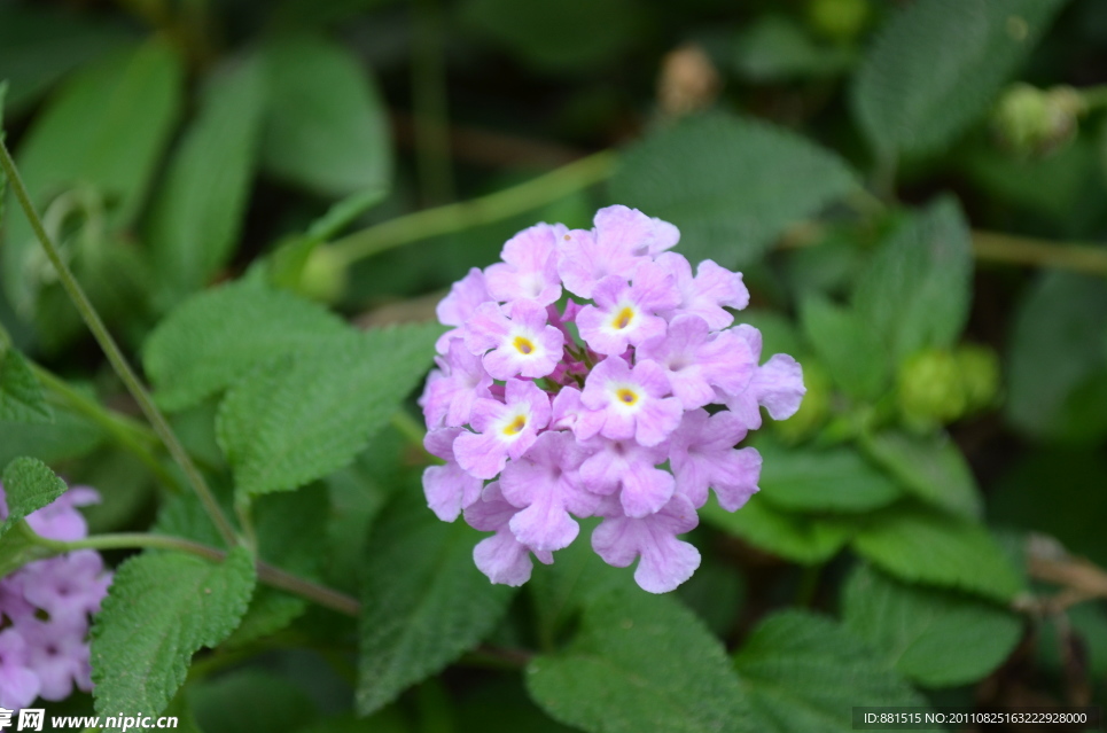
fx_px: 2686
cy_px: 352
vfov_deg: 15.5
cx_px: 523
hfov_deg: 23.3
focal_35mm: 88
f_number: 5.6
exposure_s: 1/60
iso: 400
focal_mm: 55
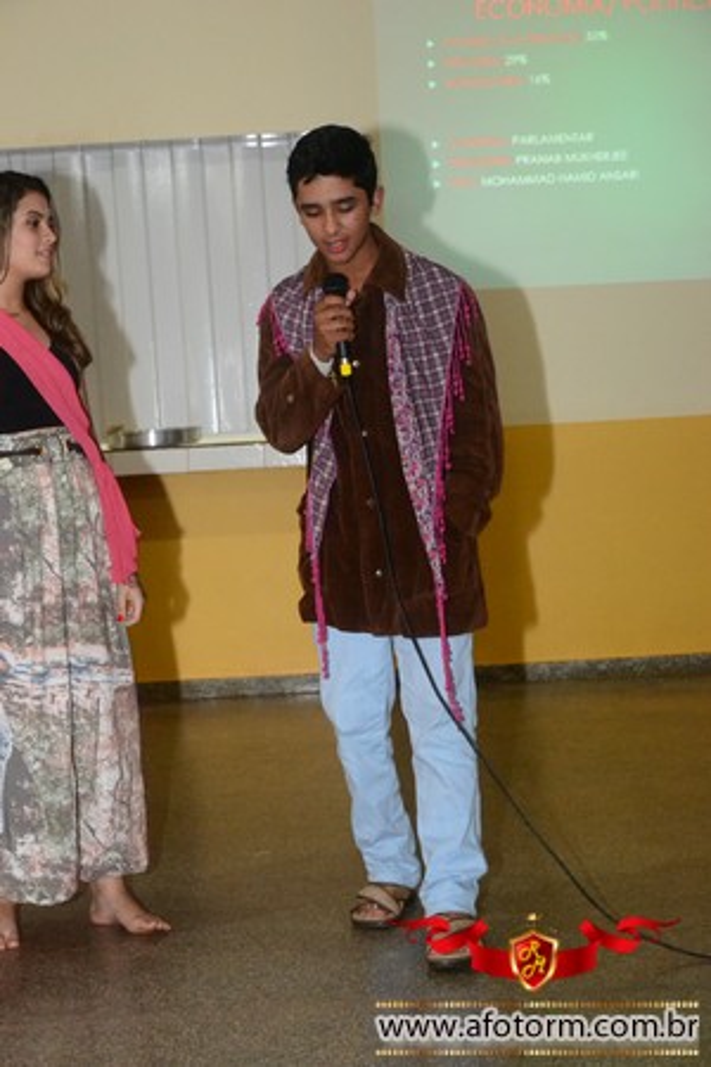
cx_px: 356
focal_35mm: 72
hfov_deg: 18.9
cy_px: 534
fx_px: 2133
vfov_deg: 28.1
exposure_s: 1/80
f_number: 5.6
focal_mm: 48
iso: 3200
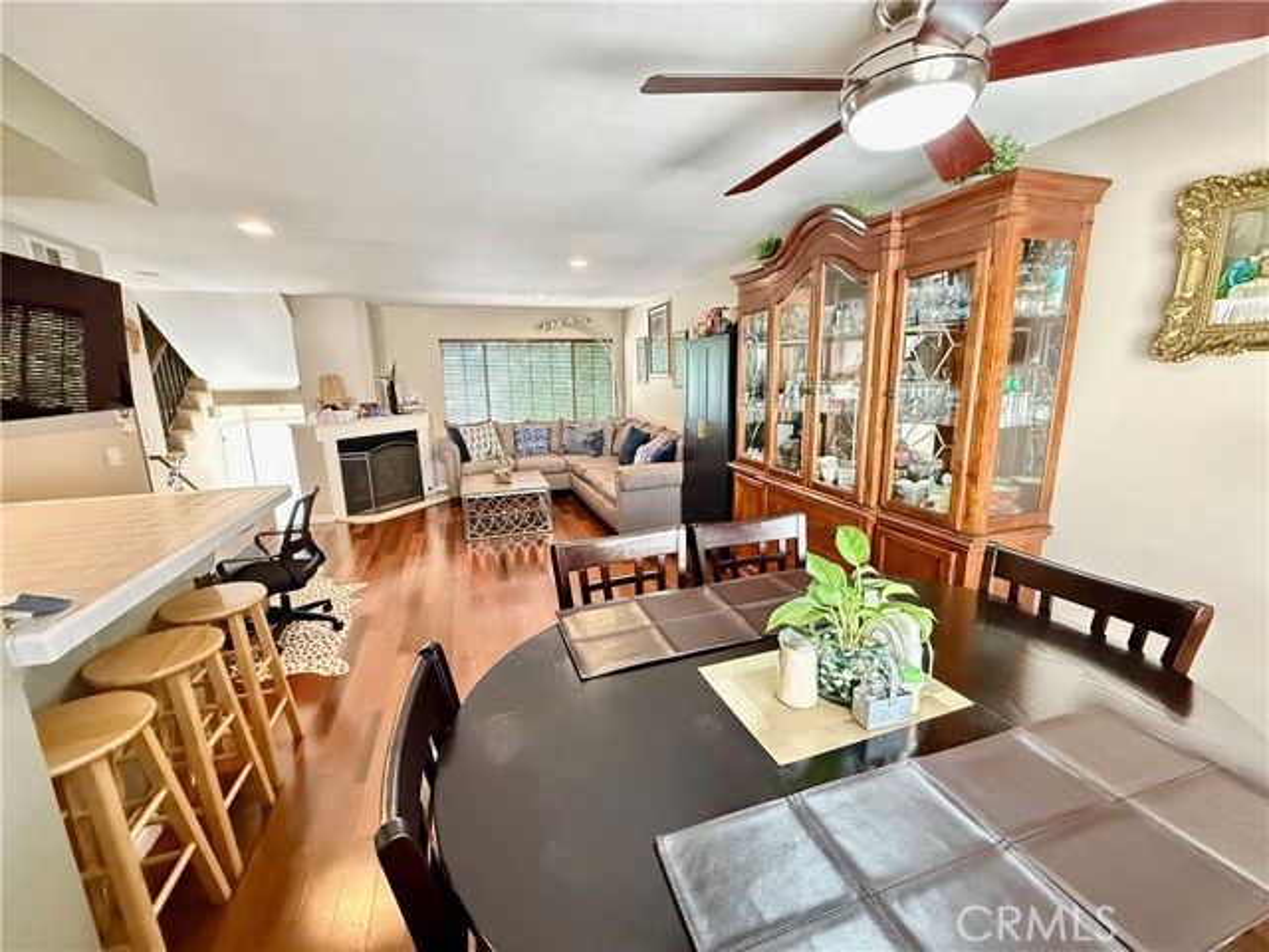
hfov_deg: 102.1
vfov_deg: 85.7
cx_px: 634
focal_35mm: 14
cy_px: 476
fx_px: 513
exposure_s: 1/60
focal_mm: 2.22
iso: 1250
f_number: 2.2
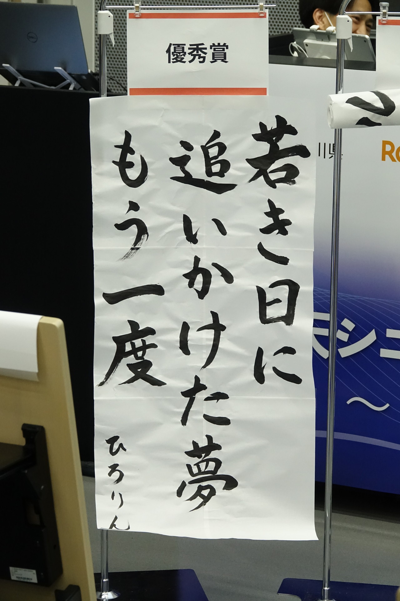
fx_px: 2183
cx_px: 200
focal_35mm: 131
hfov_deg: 10.5
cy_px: 300
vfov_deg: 15.6
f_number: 4
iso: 2000
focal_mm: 47.94
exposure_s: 1/160
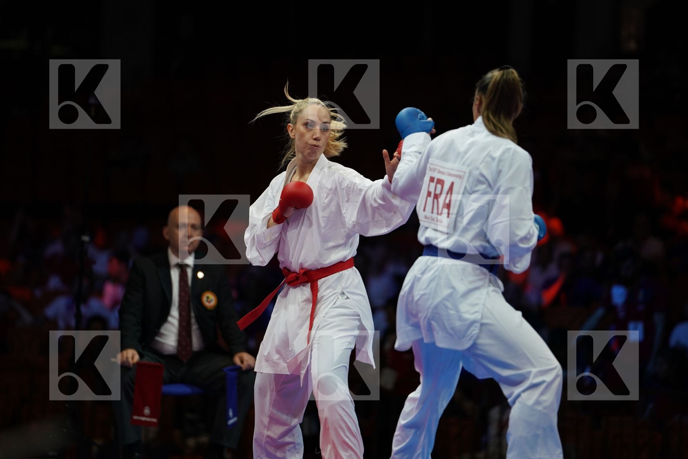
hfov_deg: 10.3
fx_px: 3822
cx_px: 344
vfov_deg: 6.9
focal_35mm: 200
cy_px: 230
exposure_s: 1/1000
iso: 800
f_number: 2.8
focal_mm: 200
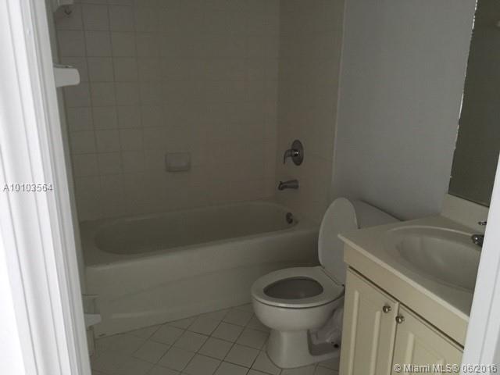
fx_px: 419
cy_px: 188
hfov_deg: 61.7
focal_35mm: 29
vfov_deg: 48.2
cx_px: 250
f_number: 2.2
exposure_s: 1/15
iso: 200
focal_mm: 4.15
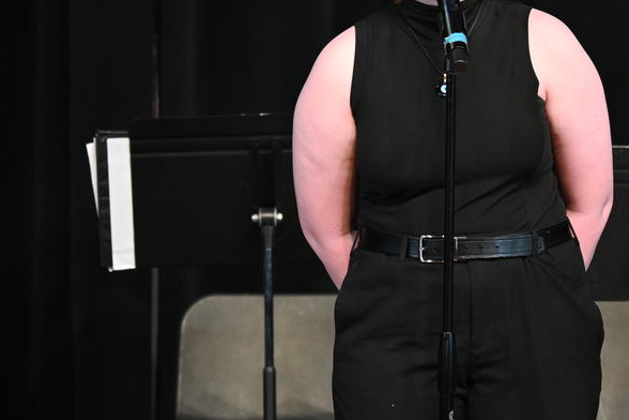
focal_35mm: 575
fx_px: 10046
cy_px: 132
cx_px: 404
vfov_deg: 2.4
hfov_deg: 3.6
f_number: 6
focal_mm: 220
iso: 1800
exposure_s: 1/250
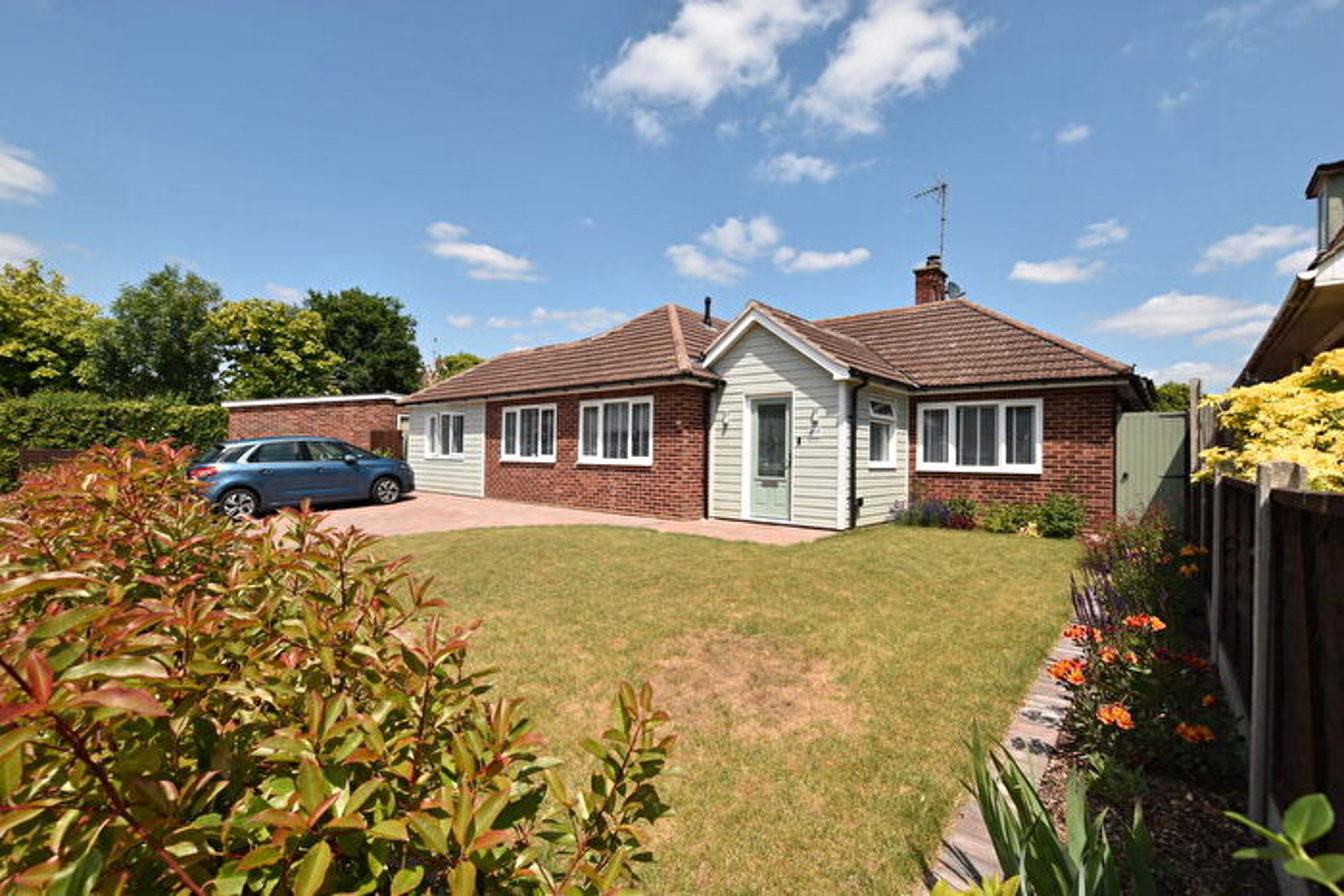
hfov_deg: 100.4
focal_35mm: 15
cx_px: 672
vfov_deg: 77.4
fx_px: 560
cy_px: 448
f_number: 9
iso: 100
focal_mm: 10
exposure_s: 1/200
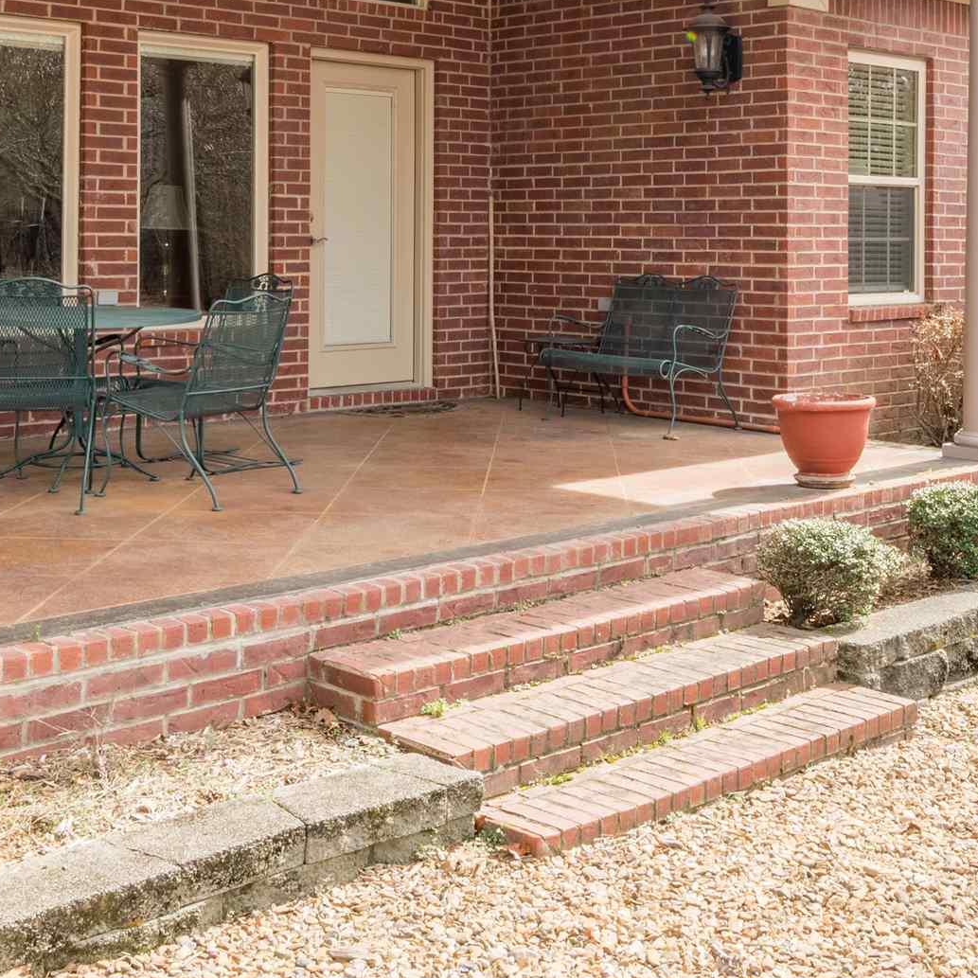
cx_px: 591
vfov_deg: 33.6
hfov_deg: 34.4
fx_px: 1575
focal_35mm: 49
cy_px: 214
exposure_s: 1/60
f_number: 11
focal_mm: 13
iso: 200
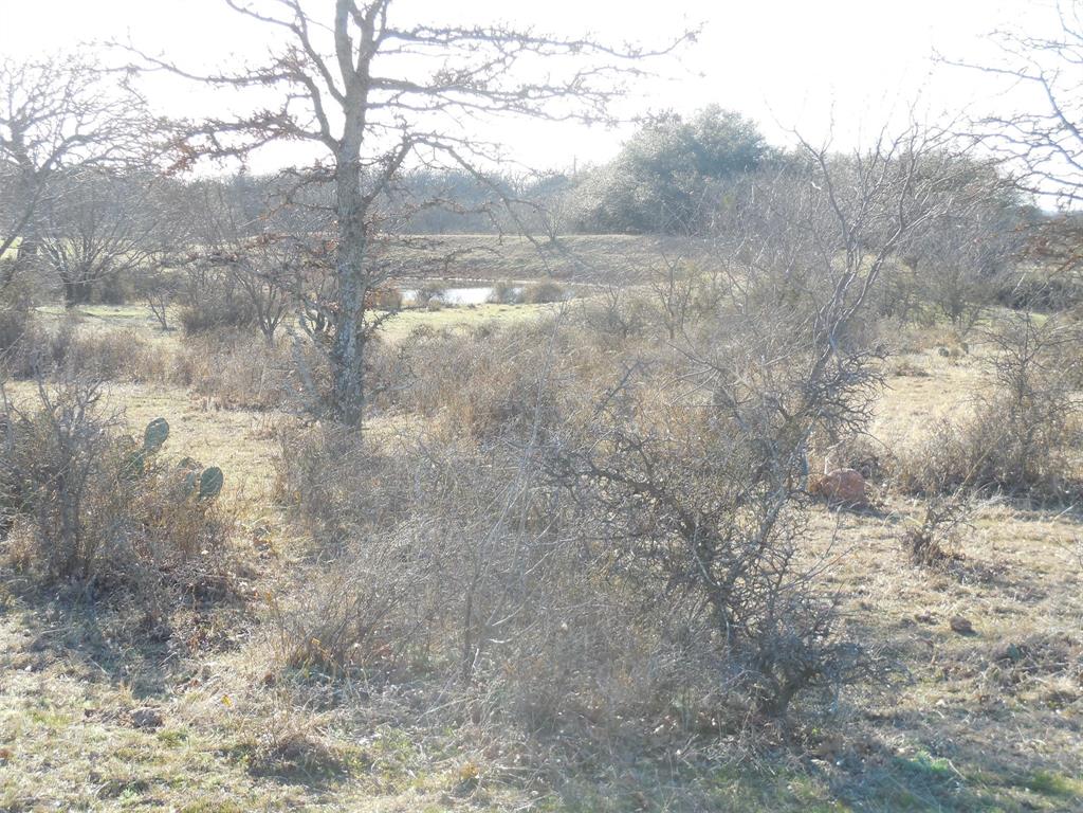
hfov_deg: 27.4
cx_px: 542
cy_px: 406
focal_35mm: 71
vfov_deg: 20.7
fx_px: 2221
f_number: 4.4
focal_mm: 12.6
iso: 125
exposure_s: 1/200
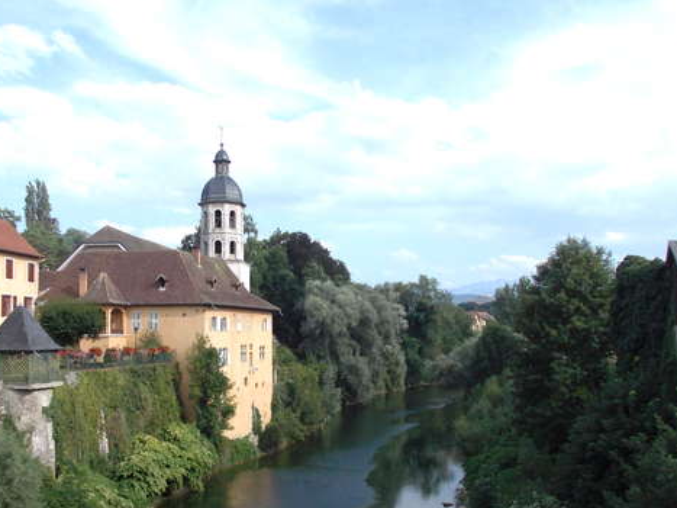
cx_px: 299
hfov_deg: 51.2
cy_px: 315
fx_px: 704
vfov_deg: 39.4
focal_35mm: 36
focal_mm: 4
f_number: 5.4
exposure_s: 1/320
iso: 80
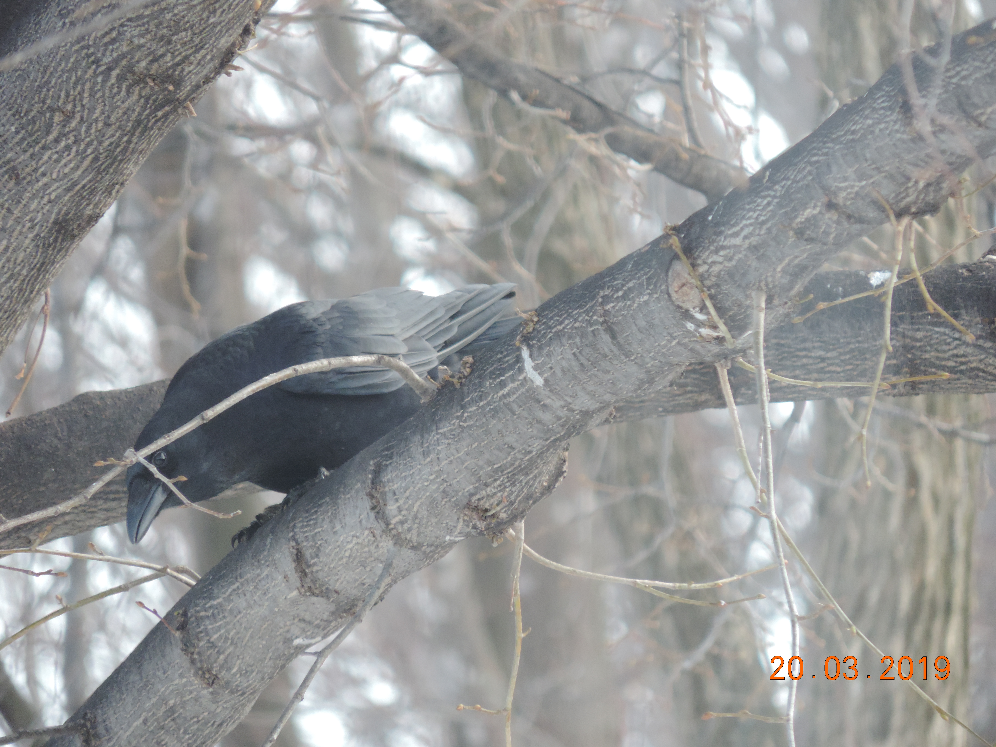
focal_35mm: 750
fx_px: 21580
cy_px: 374
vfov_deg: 2.0
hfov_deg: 2.6
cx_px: 498
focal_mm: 133.7
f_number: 5.1
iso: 400
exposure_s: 1/200
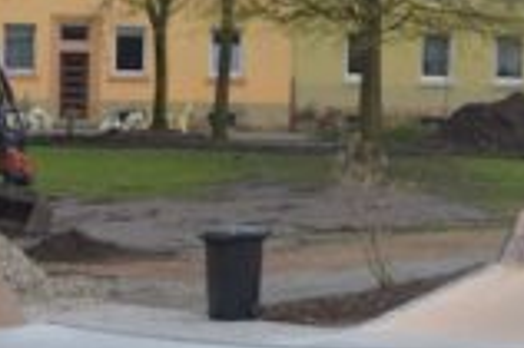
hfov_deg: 12.3
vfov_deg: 8.2
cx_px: 357
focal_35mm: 167
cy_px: 31
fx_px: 2428
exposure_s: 1/125
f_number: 5.6
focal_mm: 30
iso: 140
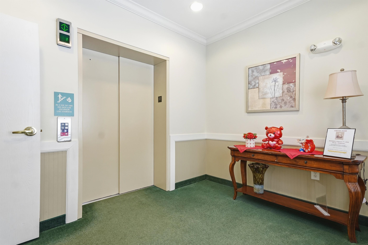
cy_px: 122
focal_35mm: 16
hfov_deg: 95.0
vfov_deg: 71.9
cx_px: 184
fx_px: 169
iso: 800
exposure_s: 1/250
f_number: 7.1
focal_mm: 11
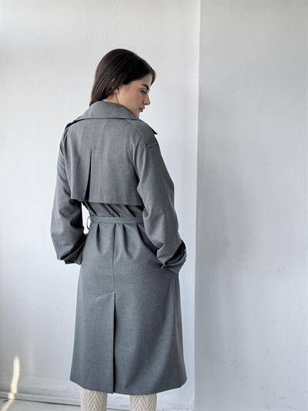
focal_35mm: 48
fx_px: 569
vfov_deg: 39.6
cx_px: 154
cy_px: 206
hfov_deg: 30.3
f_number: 1.78
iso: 64
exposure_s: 1/185
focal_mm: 6.76
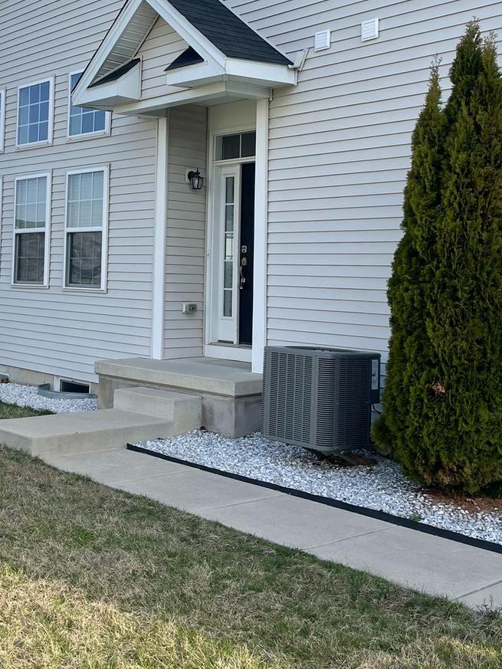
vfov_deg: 42.1
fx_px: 851
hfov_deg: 32.6
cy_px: 202
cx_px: 159
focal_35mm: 44
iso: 32
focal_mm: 5.1
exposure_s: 1/1883
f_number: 1.6
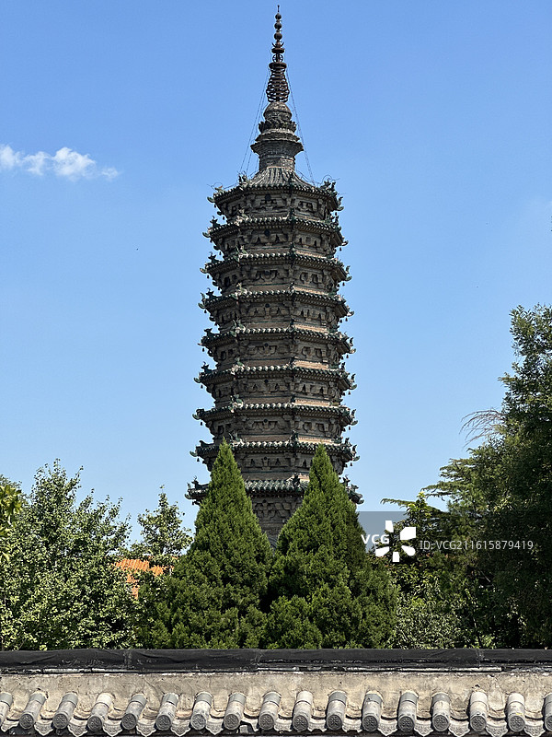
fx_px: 1637
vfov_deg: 25.3
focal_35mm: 77
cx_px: 276
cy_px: 368
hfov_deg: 19.1
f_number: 2.8
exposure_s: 1/708
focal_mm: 9
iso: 32
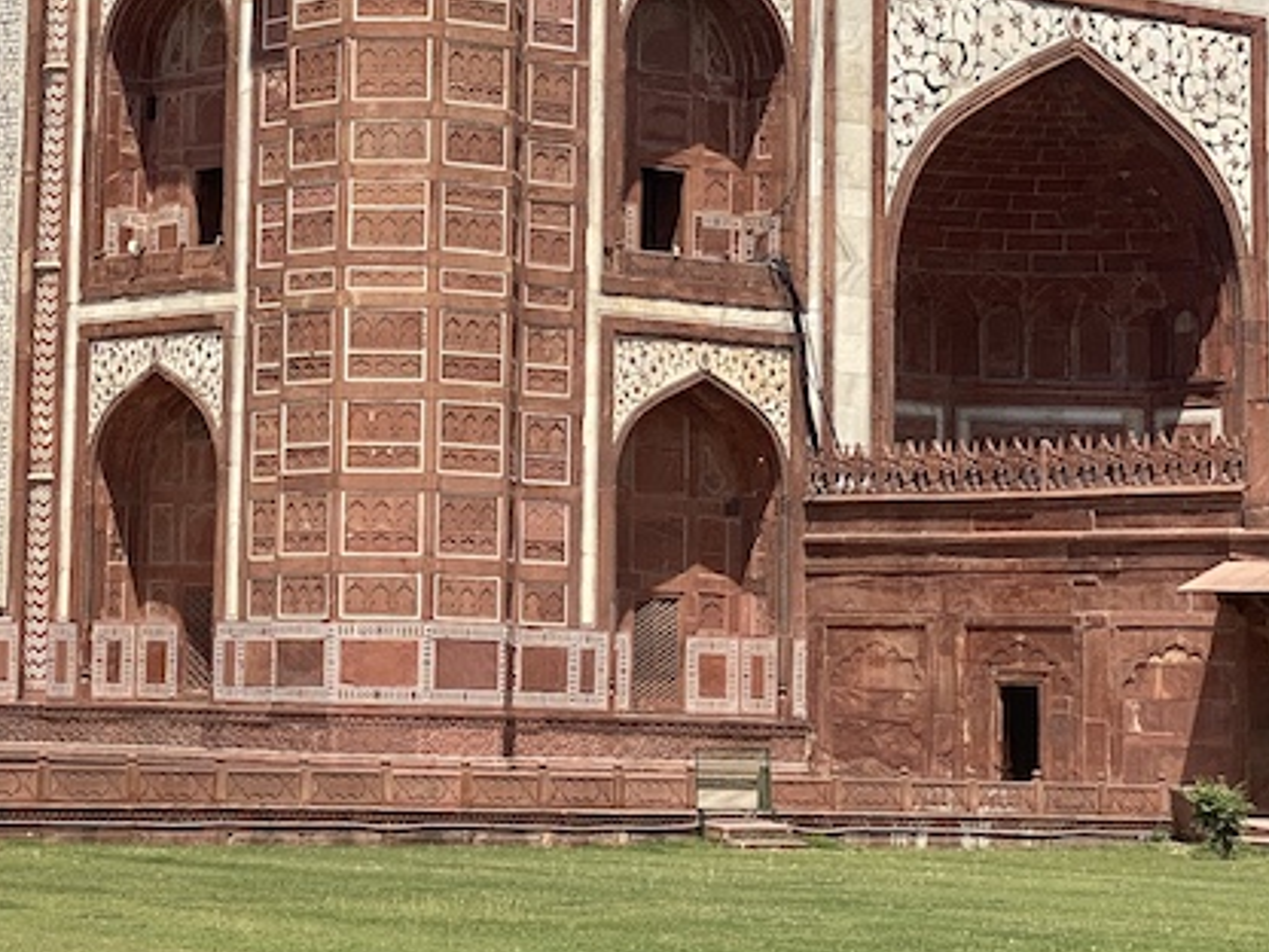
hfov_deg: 15.4
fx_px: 4692
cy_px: 70
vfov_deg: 11.5
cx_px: 397
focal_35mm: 128
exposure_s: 1/1653
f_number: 2
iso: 20
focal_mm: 6
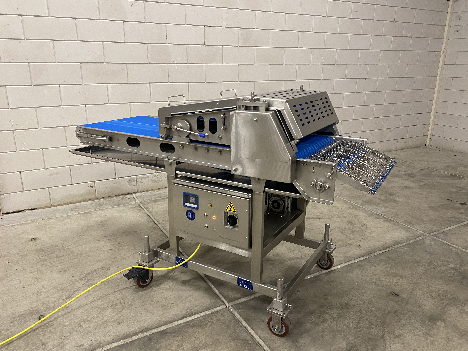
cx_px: 239
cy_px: 180
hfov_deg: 65.3
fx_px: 365
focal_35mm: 27
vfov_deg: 51.3
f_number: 1.8
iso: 250
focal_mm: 4.25
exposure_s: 1/50
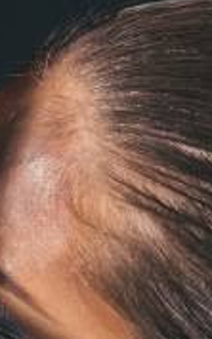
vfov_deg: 3.3
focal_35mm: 632
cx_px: -254
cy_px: 429
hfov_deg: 2.1
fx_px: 5852
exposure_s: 1/160
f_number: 8
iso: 100
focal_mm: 85
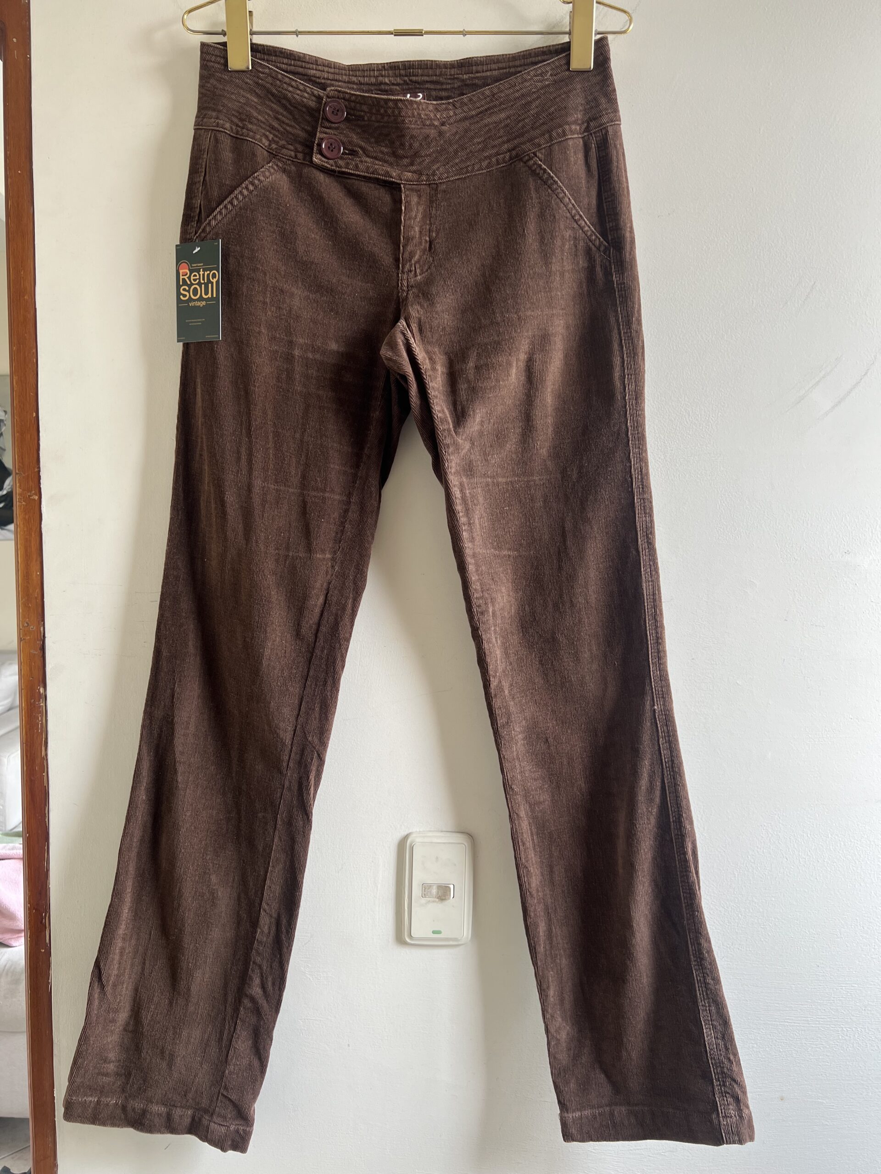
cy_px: 587
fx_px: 882
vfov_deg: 67.3
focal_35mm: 26
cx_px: 440
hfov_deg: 53.1
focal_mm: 5.7
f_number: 1.5
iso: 50
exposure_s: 1/121
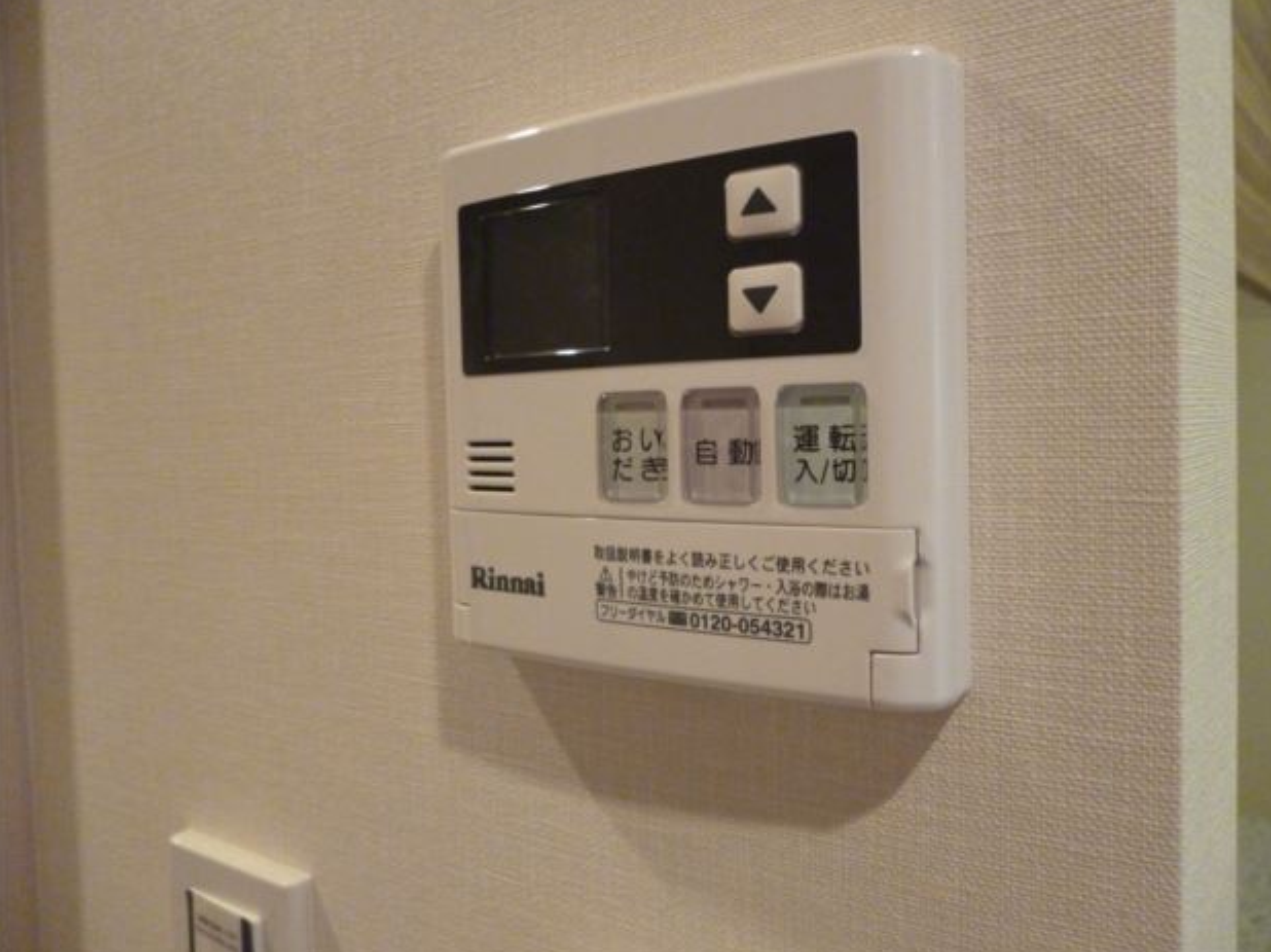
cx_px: 652
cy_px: 471
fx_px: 1064
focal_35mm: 29
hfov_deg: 61.7
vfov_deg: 48.2
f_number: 3.1
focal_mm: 5
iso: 800
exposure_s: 1/50
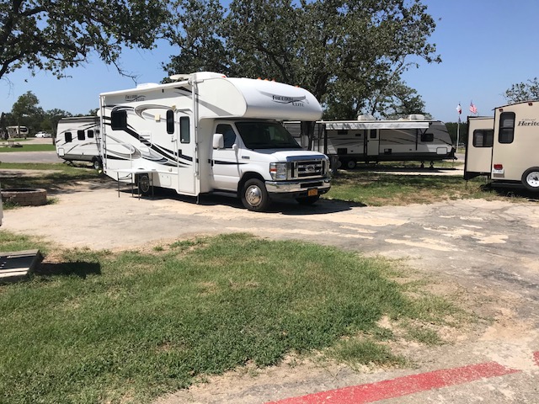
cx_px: 270
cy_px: 202
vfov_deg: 49.7
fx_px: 436
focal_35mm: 28
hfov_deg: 63.4
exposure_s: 1/4167
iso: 20
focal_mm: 3.99
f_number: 1.8
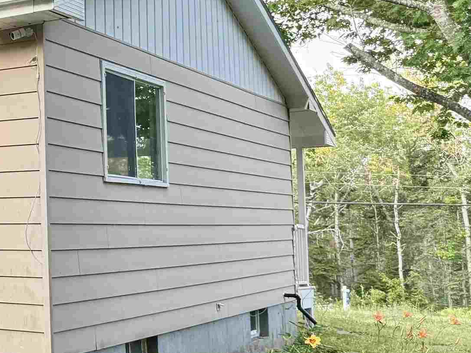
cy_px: 144
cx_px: -178
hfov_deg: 24.2
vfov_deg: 21.6
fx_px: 925
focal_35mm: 68
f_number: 1.78
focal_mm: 6.76
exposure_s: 1/202
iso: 200
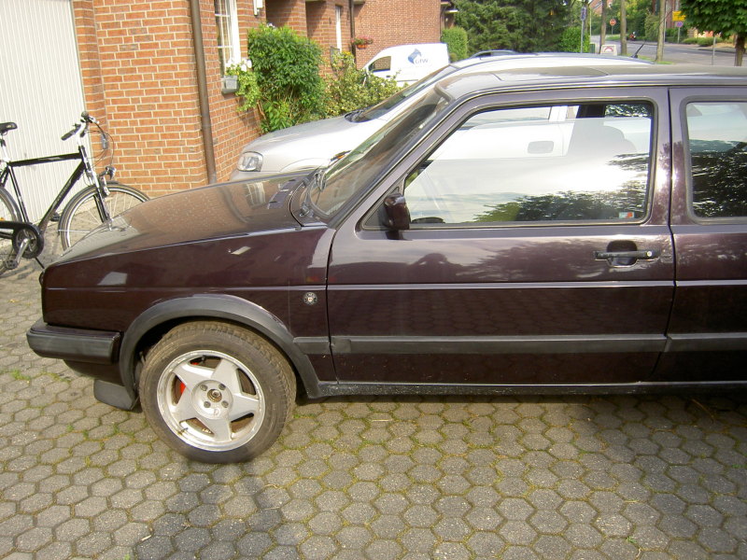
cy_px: 280
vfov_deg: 41.8
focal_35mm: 34
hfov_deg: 54.0
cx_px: 374
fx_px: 734
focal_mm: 5.6
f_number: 2.8
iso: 50
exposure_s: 1/250
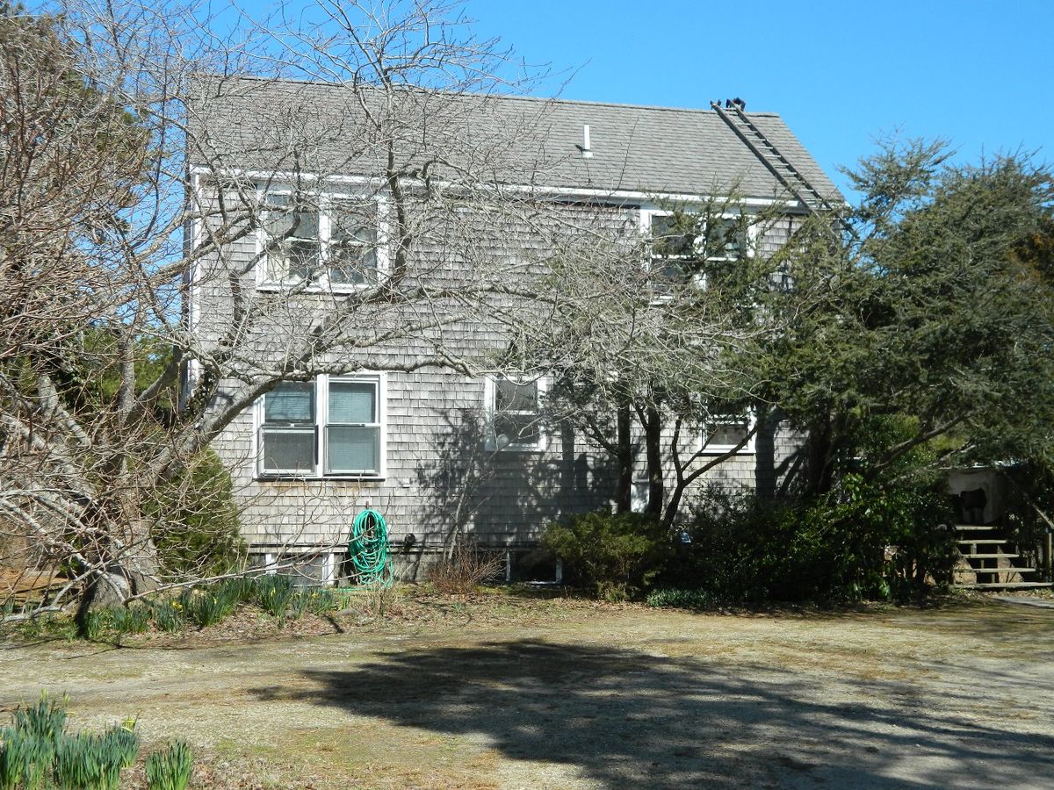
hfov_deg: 40.4
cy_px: 395
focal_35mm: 47
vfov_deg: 30.9
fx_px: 1431
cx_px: 527
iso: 80
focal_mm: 8.4
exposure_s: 1/500
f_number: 3.6
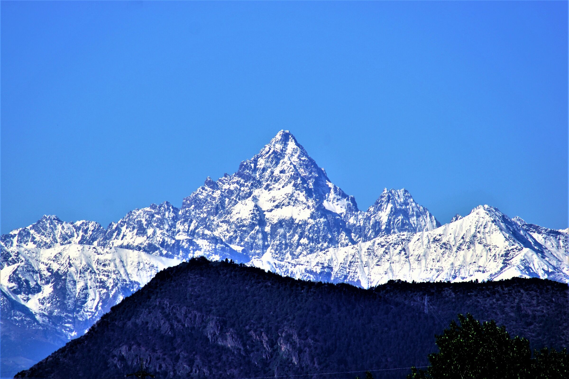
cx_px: 284
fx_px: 7112
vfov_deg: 3.1
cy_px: 190
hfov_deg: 4.6
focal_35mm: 450
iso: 100
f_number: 7.1
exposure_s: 1/640
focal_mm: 300
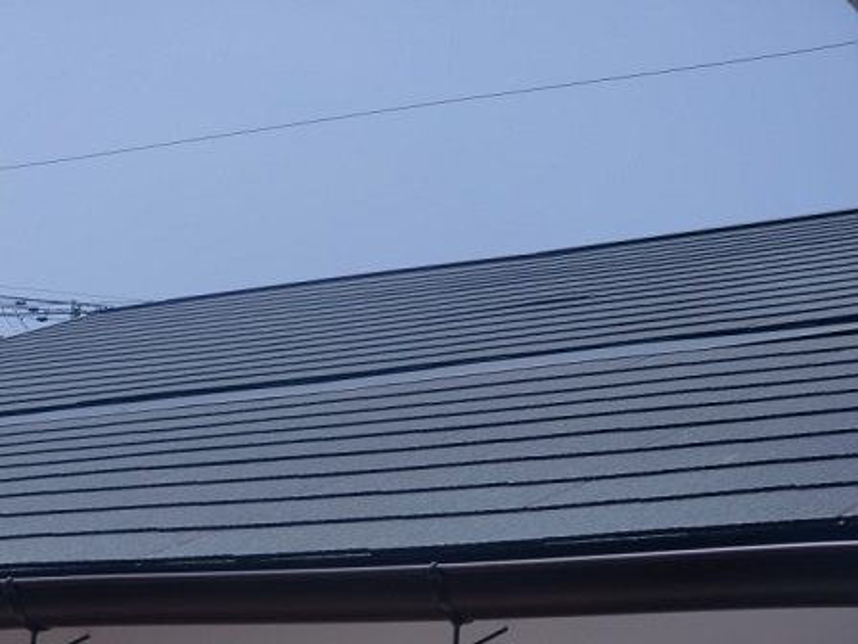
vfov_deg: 18.7
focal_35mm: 79
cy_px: 322
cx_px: 429
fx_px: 1958
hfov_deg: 24.7
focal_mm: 13.91
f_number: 4.8
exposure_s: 1/800
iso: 64
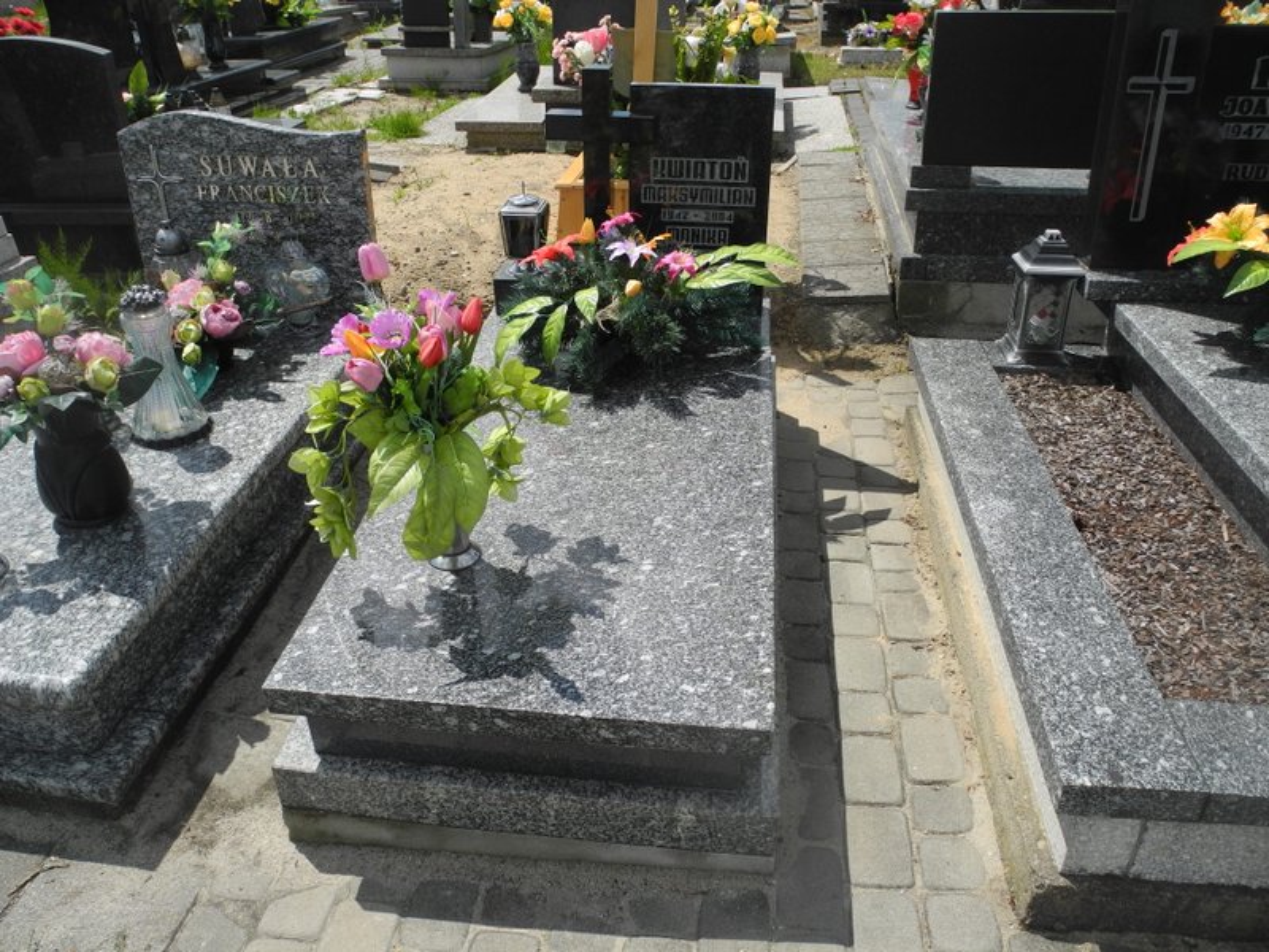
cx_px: 634
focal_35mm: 28
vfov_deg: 49.7
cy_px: 476
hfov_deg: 63.4
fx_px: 1026
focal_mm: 6
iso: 100
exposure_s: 1/1000
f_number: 4
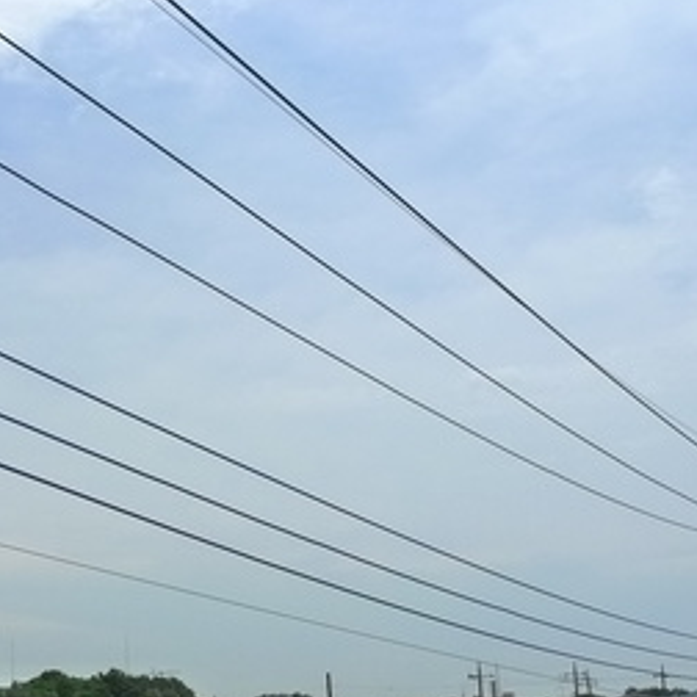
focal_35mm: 59
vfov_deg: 28.5
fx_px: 1344
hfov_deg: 27.5
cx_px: 11
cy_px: 555
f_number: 6.3
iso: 400
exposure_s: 1/800
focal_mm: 5.1
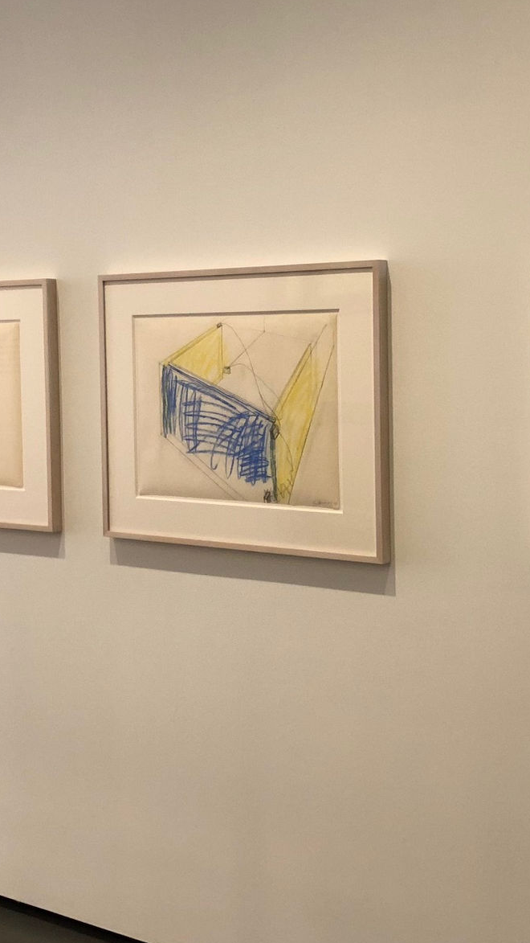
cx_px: 238
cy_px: 399
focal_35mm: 52
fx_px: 1299
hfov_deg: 23.1
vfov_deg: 39.8
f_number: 1.8
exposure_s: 1/15
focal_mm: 3.99
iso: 64
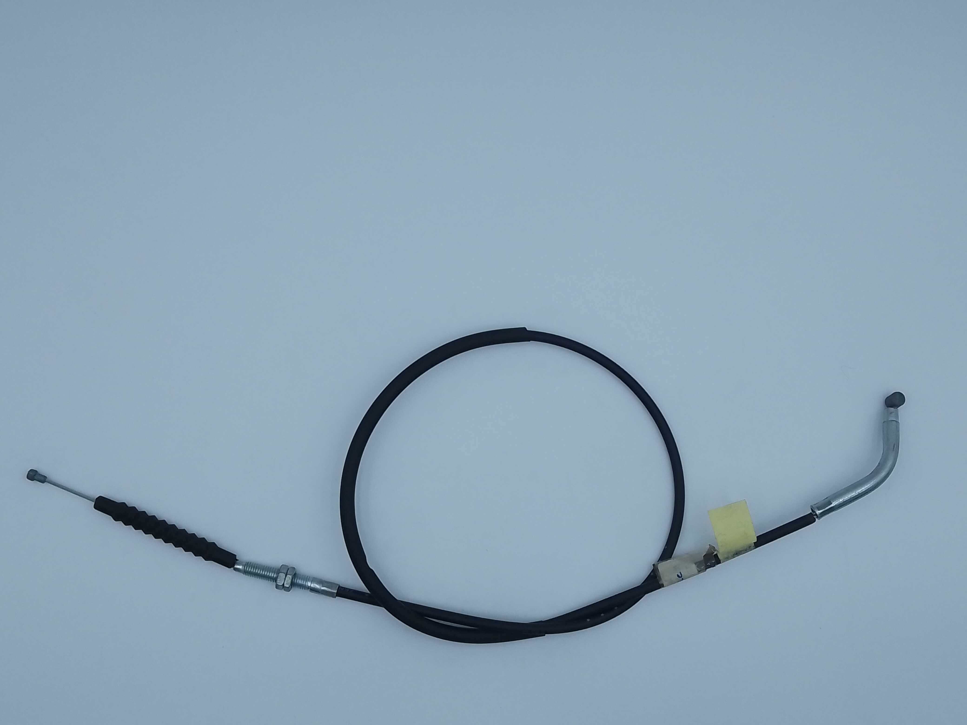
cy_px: 362
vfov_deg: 34.3
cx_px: 484
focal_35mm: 42
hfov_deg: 44.8
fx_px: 1173
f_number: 1.8
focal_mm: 3.69
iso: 50
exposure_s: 1/565
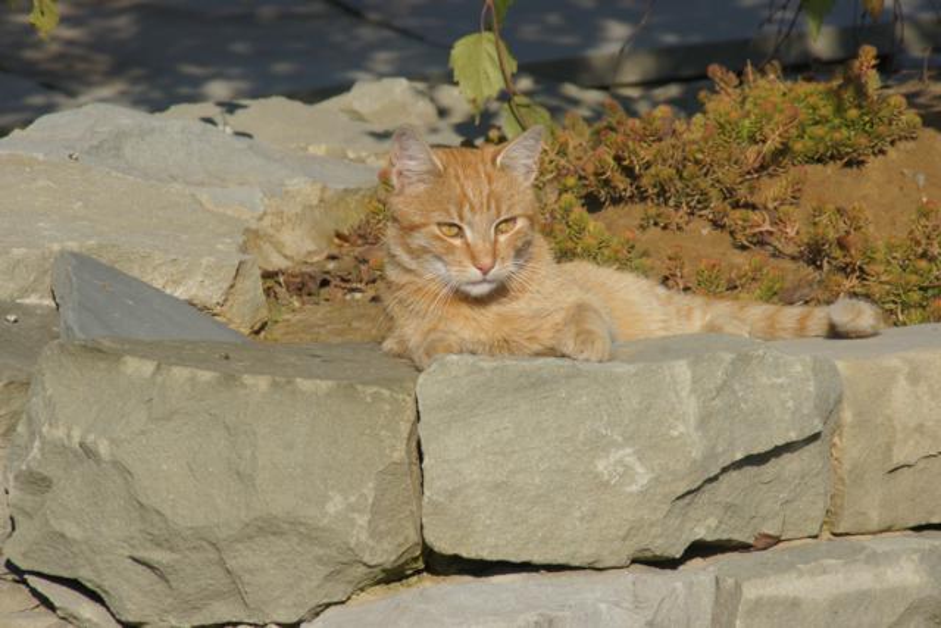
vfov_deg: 5.1
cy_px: 314
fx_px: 7059
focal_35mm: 270
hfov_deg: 7.6
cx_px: 470
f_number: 14
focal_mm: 180
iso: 200
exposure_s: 1/320
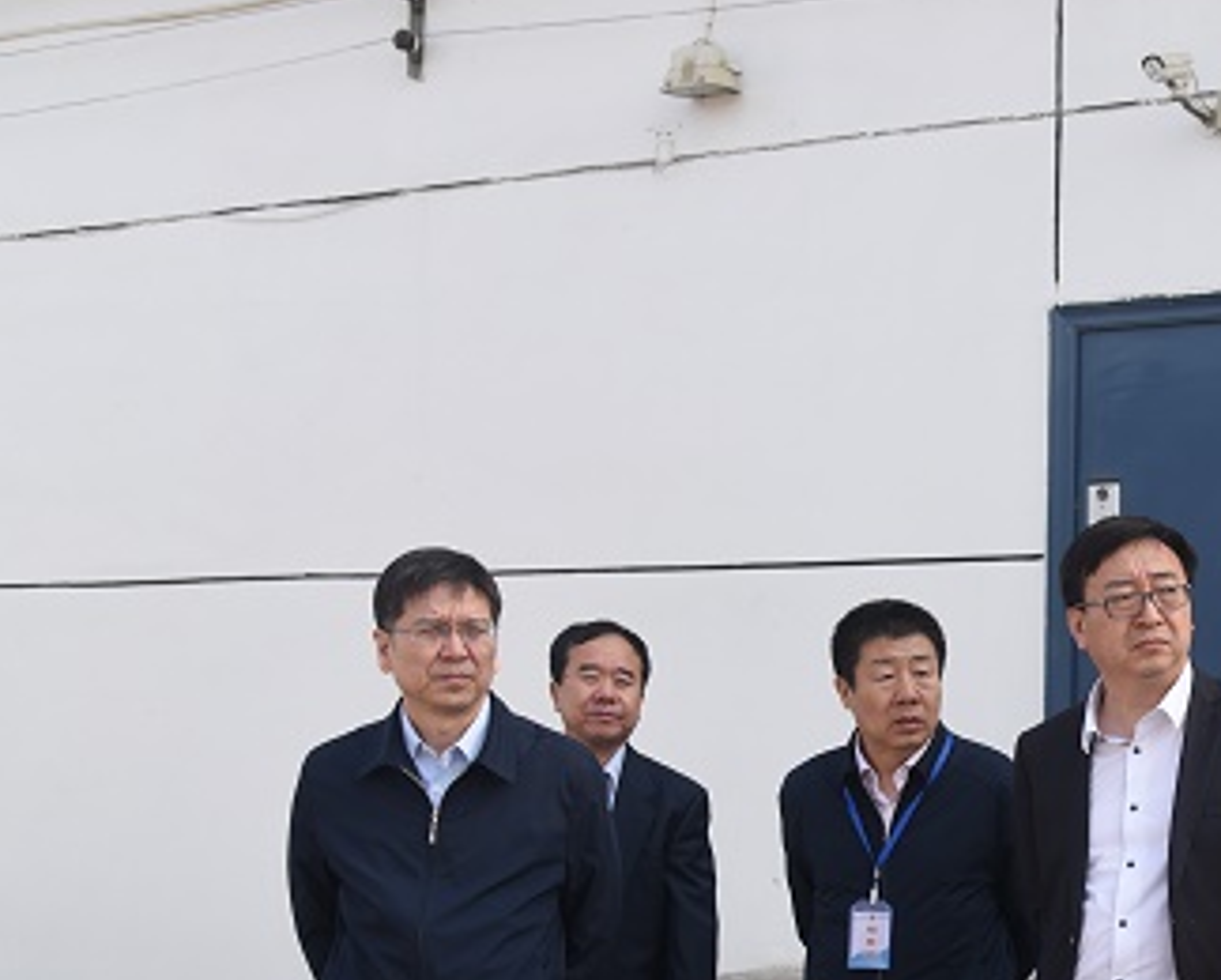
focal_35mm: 59
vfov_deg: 25.5
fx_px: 2135
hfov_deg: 30.0
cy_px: 767
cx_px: 1180
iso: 100
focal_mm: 30
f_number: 4.5
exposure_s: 1/250
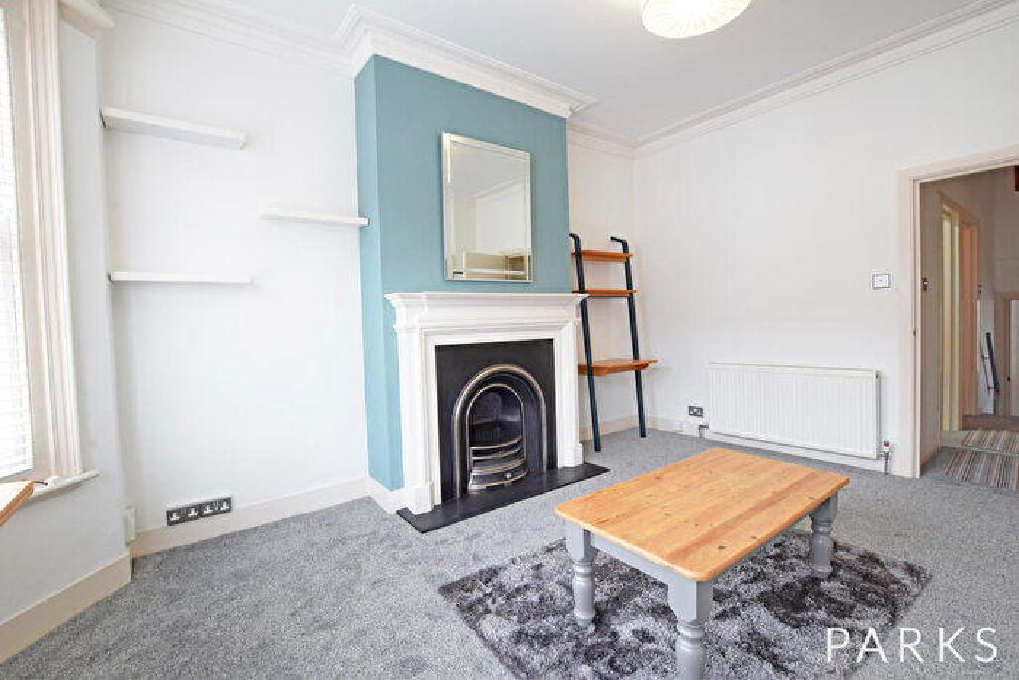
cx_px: 510
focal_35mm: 15
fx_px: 425
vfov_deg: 77.4
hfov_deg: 100.4
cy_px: 340
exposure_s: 1/4
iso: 640
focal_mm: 10
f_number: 13
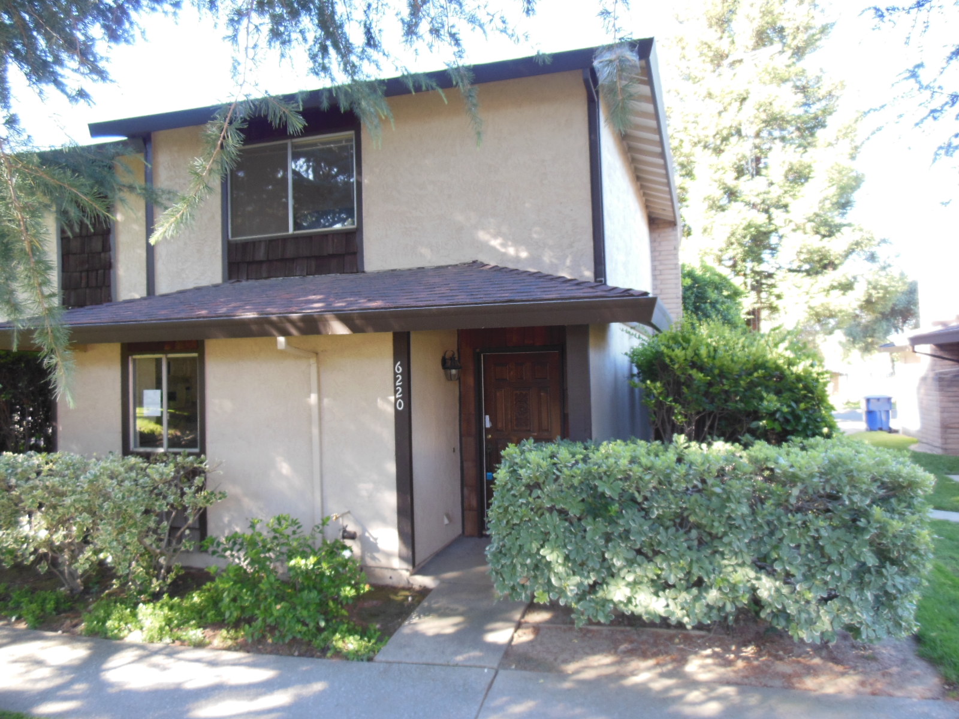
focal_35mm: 25
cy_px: 360
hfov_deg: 69.4
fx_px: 693
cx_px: 480
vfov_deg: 54.9
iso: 125
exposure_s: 1/40
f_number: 3.2
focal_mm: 4.5
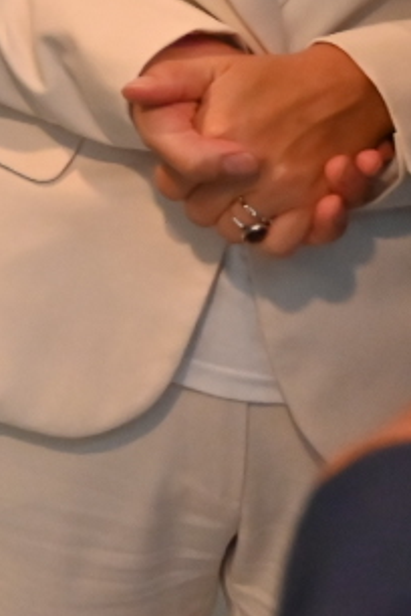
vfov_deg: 15.1
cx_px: -838
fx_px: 2175
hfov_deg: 8.8
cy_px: -268
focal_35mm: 127
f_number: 4
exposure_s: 1/250
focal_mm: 24
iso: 2500
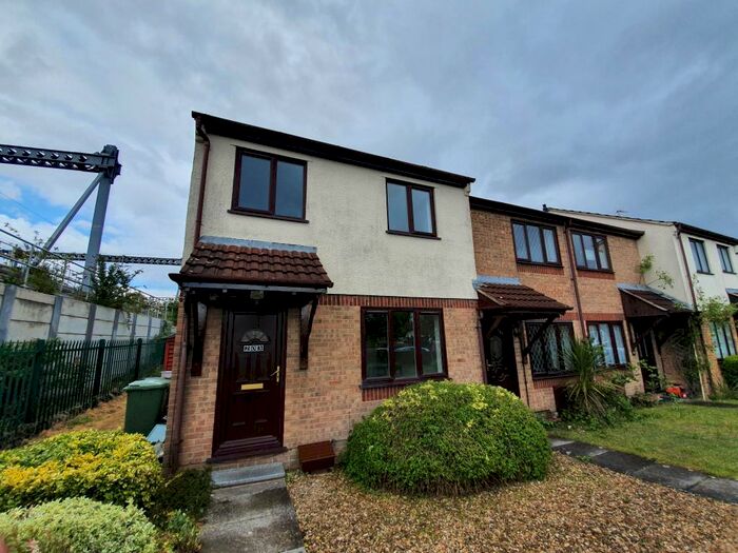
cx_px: 369
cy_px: 276
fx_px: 277
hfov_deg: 106.2
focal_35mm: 13
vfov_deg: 89.9
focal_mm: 1.8
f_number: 2.2
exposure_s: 1/828
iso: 50
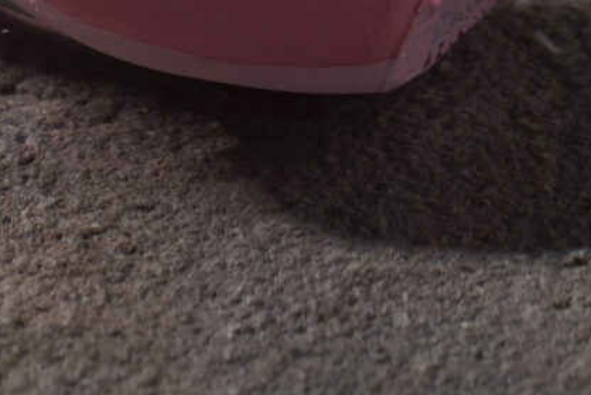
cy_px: -274
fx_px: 10559
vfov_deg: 2.1
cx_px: -10
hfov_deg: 3.2
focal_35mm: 643
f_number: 10
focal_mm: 105
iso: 100
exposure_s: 1/100
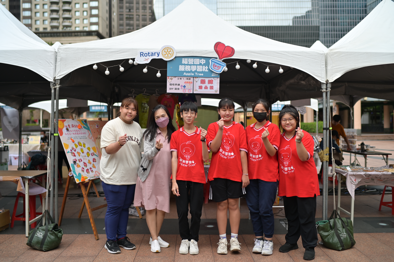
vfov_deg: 37.8
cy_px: 131
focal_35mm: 35
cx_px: 197
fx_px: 383
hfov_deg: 54.5
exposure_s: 1/2500
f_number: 1.8
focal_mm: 35
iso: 100
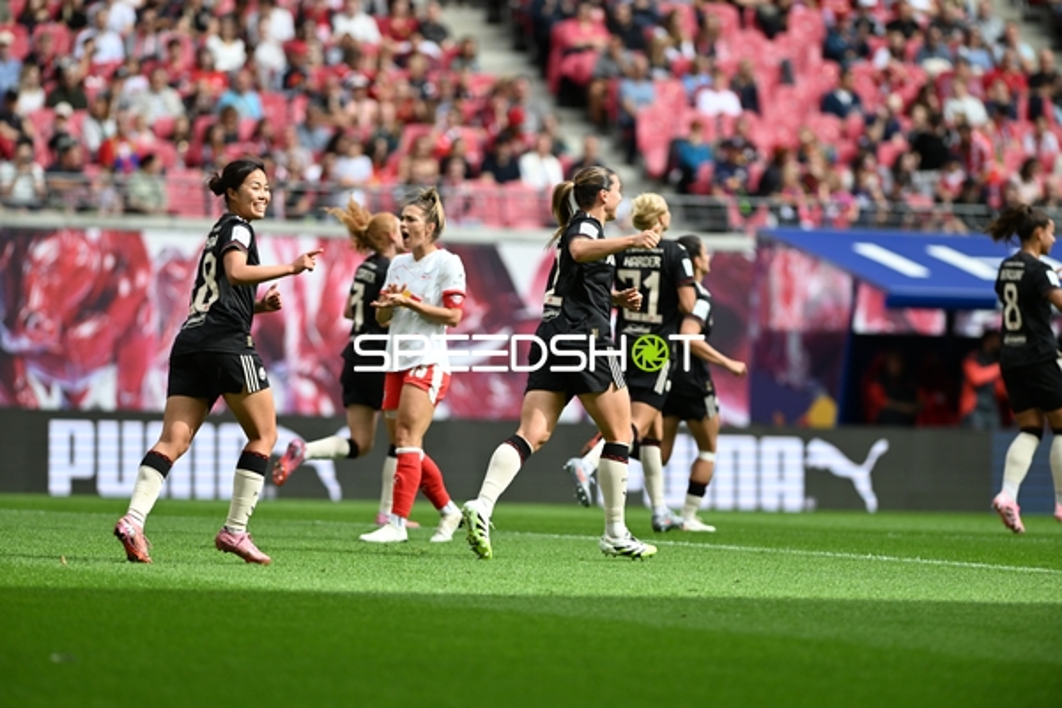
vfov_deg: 4.6
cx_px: 531
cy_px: 354
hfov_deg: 6.9
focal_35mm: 300
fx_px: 8849
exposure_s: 1/4000
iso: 1000
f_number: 3.5
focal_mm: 300
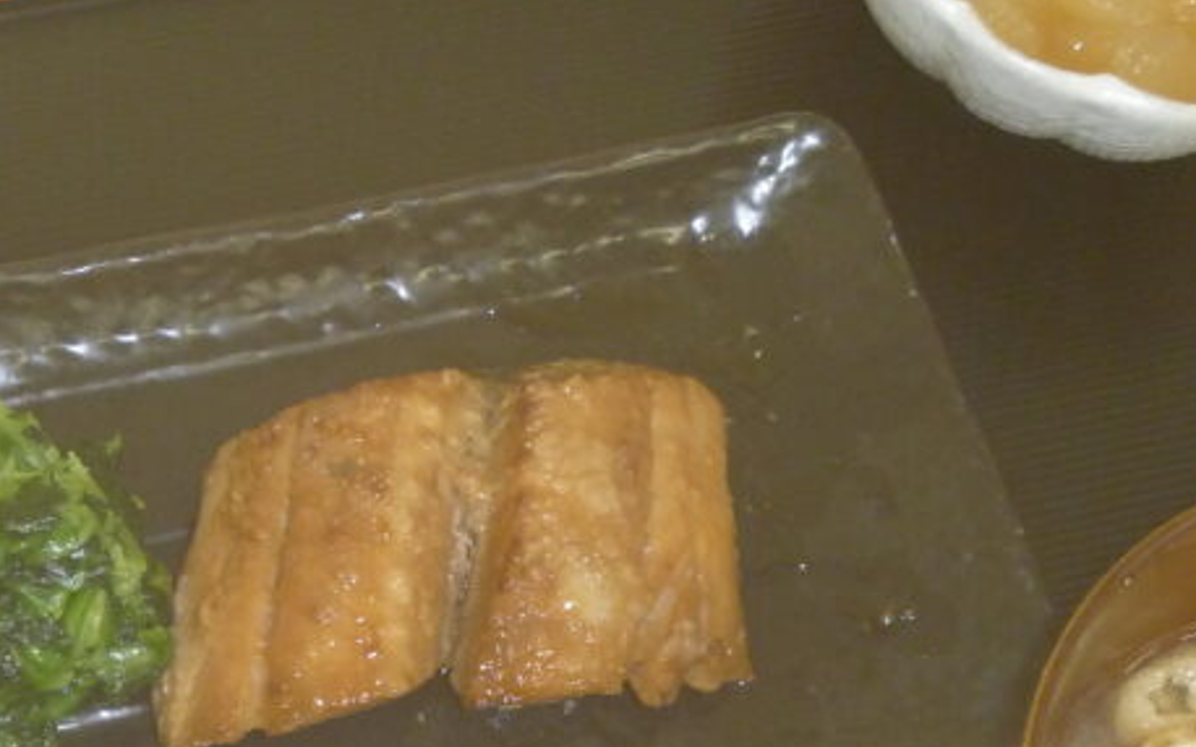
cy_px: 637
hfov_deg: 24.3
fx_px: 2705
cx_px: 146
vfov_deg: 15.6
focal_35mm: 83
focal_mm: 6.3
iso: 250
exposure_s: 1/30
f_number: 3.5
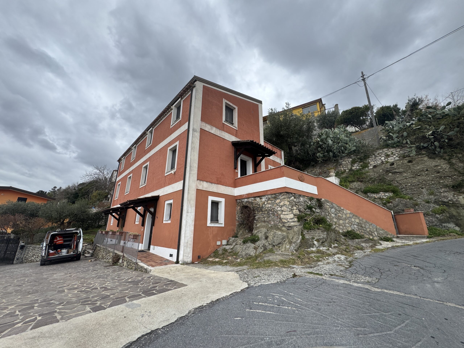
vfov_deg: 85.7
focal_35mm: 14
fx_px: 188
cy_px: 174
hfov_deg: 102.1
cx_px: 232
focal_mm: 2.22
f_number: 2.2
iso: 40
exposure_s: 1/582
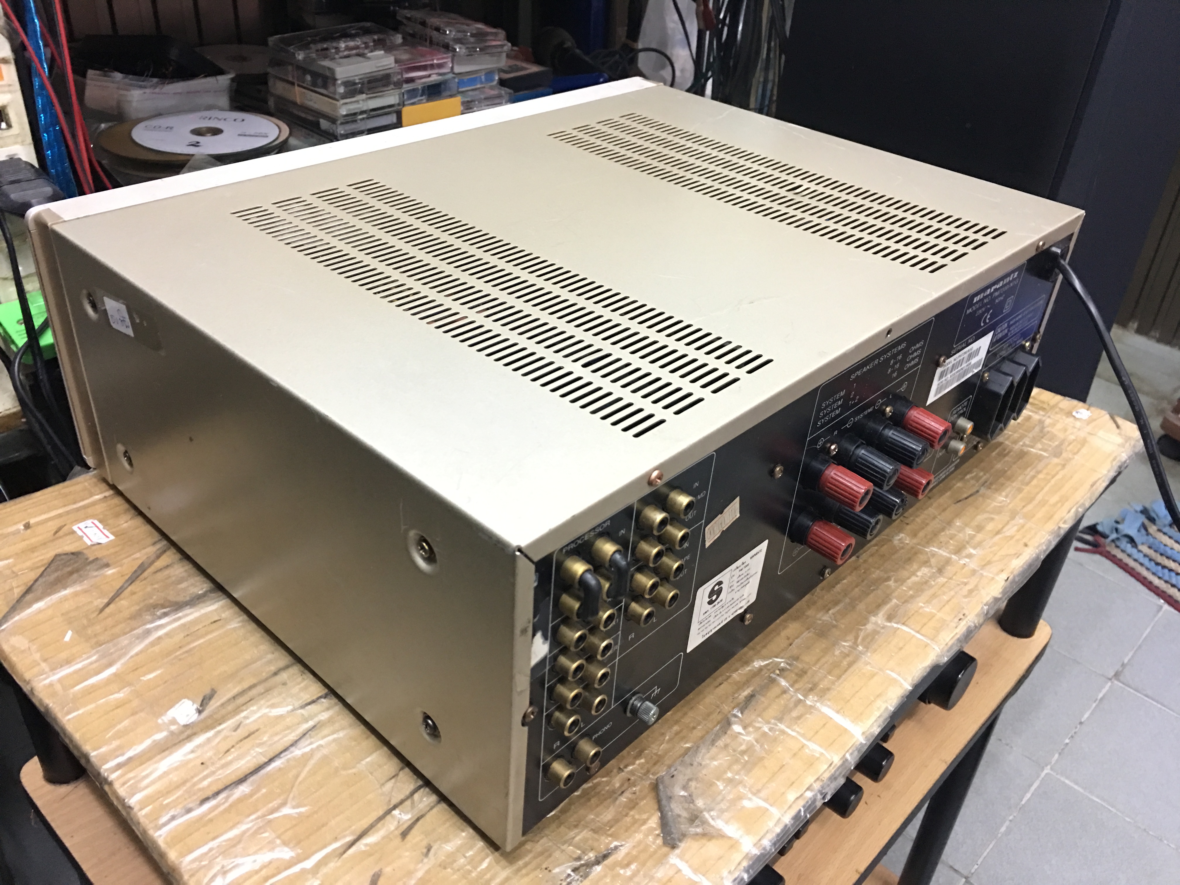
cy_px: 442
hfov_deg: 61.7
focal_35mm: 29
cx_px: 590
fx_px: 989
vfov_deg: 48.2
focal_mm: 4.15
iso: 100
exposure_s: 1/8
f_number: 2.2
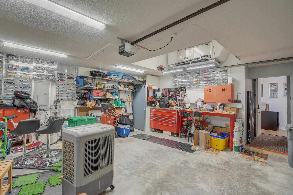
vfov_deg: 73.8
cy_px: 98
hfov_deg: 96.7
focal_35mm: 16
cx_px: 146
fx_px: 130
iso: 800
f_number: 5
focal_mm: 16
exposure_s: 1/50
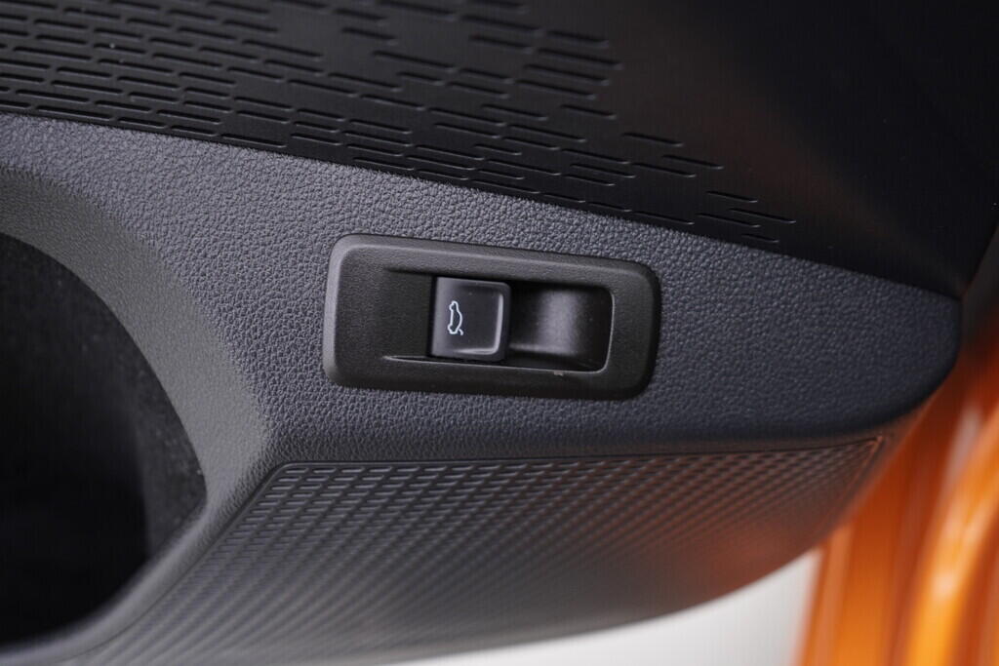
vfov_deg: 36.9
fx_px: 999
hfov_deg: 53.1
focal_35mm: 36
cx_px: 500
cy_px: 333
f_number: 2.8
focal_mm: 24
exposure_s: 1/40
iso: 200
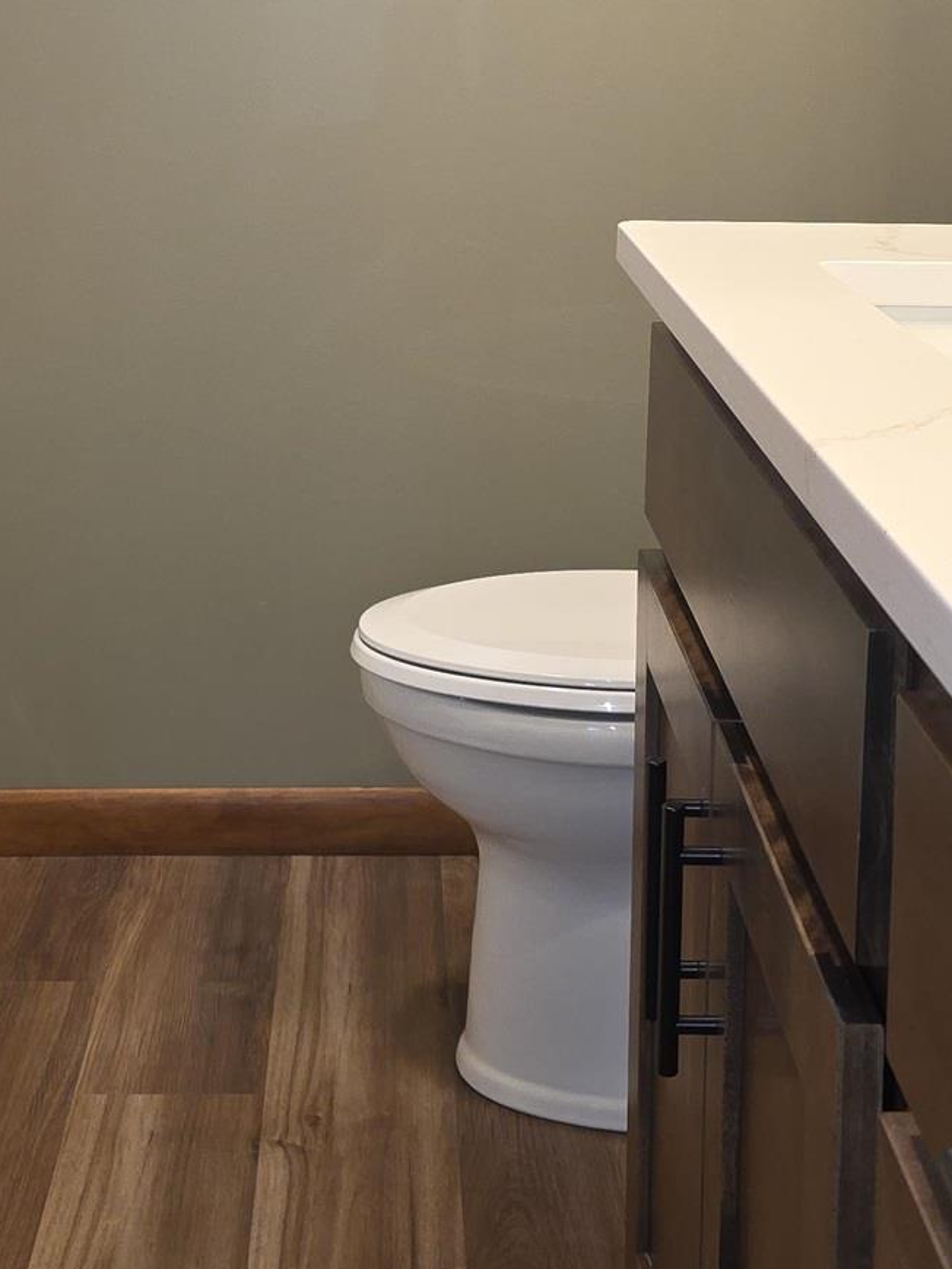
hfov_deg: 24.0
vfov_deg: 30.9
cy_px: 251
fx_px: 2236
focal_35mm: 61
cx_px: 407
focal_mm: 6.3
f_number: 1.7
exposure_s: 1/40
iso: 100
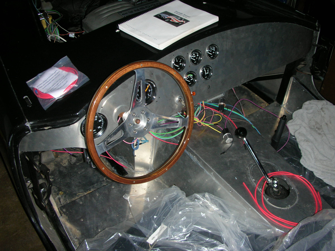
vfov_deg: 40.7
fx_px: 339
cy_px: 126
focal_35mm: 35
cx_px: 168
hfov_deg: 52.6
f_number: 3
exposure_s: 1/60.1
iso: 85
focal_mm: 5.8
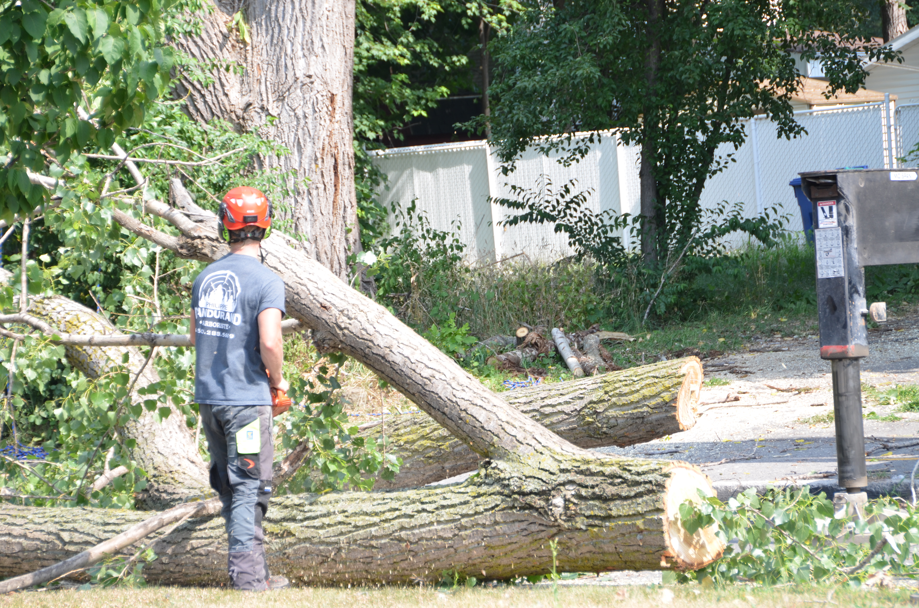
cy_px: 304
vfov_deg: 9.9
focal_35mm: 138
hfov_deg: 14.9
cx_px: 460
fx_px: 3516
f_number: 6.3
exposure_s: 1/160
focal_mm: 92
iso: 200
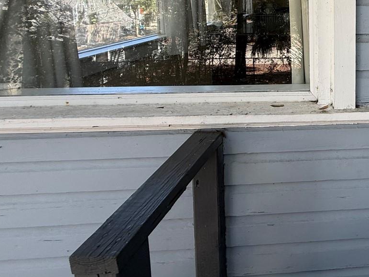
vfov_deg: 42.6
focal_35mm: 29
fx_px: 309
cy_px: 10
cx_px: 375
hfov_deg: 49.4
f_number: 2.2
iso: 50
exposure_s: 1/109
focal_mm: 2.22
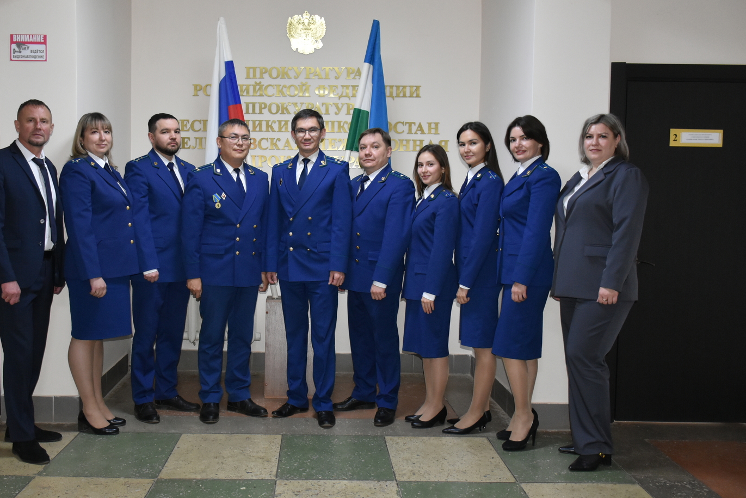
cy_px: 233
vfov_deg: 37.9
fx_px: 725
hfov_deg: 54.2
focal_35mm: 35
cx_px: 315
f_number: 3.5
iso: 1600
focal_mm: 20
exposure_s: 1/100
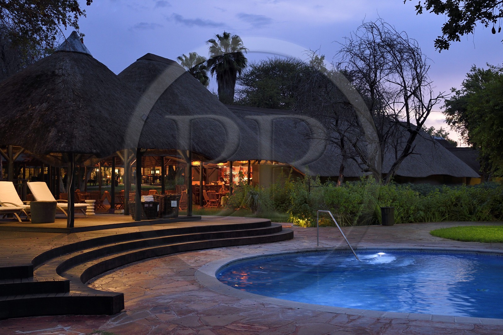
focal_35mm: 40
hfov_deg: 48.5
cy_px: 168
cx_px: 252
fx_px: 559
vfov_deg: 33.4
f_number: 4
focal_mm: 40
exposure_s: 1/8
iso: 1600
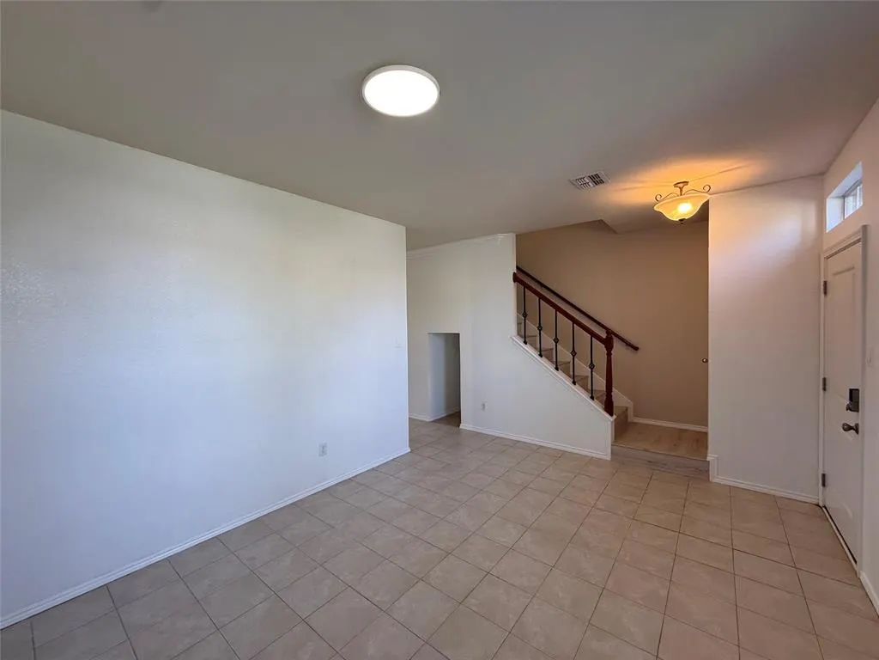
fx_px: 356
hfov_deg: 102.1
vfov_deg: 85.7
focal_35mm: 14
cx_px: 440
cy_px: 330
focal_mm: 2.22
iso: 125
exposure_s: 1/120
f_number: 2.2
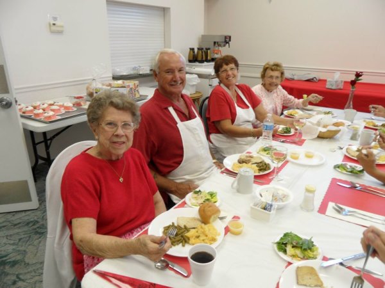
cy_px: 144
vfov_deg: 56.8
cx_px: 192
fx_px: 267
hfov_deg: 71.6
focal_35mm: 24
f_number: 3.2
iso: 120
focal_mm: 3.9
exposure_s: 1/30
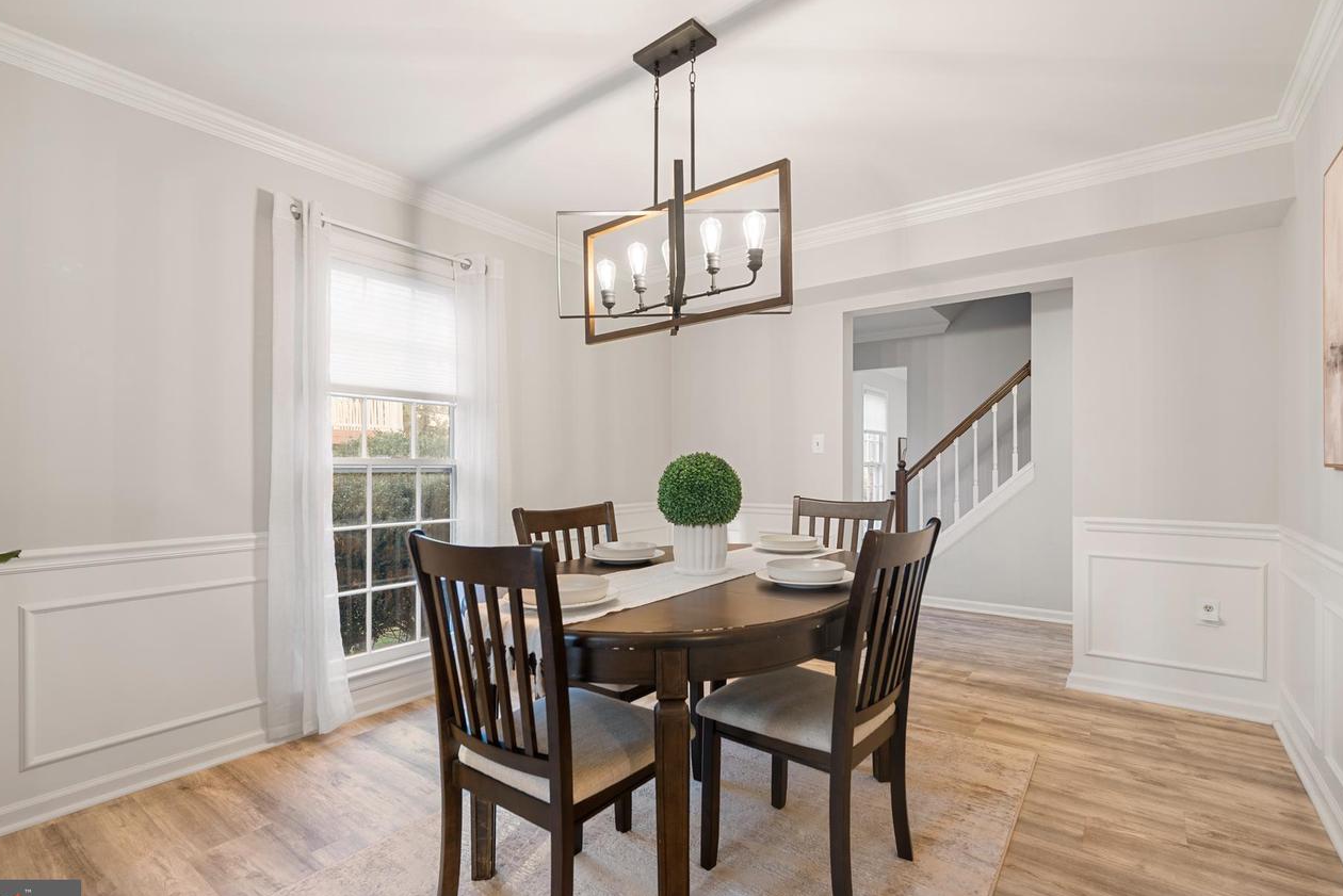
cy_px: 422
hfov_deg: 96.7
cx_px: 682
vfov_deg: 73.7
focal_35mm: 16
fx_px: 597
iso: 100
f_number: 4
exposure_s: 1/8
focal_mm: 14
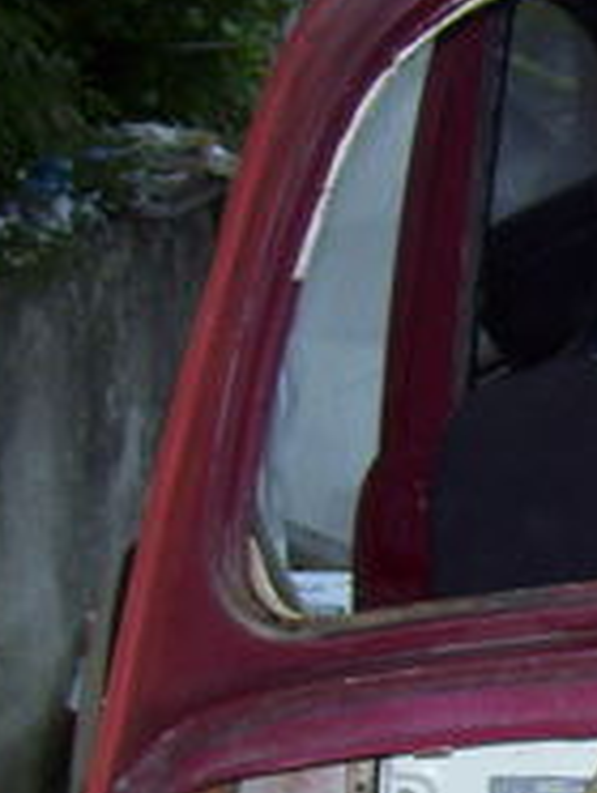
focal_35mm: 124
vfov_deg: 15.5
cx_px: 1164
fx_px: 2845
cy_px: 865
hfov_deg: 11.0
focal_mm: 6
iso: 80
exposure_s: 1/60
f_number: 2.7
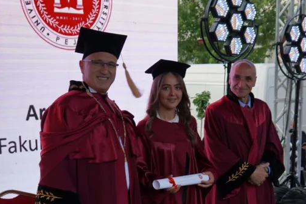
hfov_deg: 33.7
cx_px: 192
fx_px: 502
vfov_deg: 22.6
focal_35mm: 59
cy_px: 169
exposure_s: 1/160
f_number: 4
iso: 125
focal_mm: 29
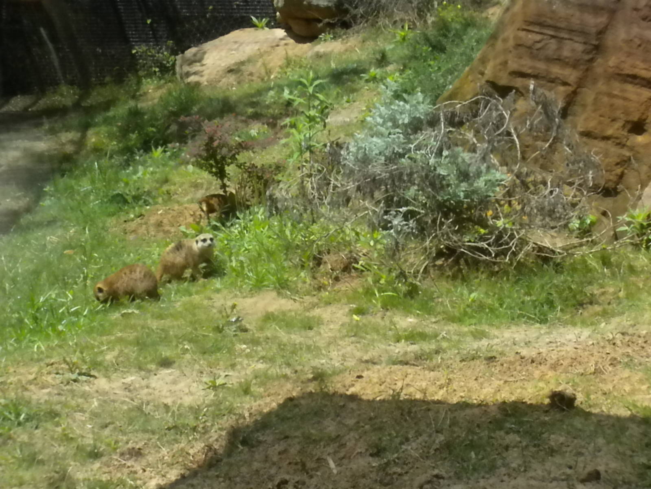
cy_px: 244
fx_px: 1881
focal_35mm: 100
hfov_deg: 19.6
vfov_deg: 14.8
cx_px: 326
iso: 640
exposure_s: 1/148
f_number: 14
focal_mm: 17.7
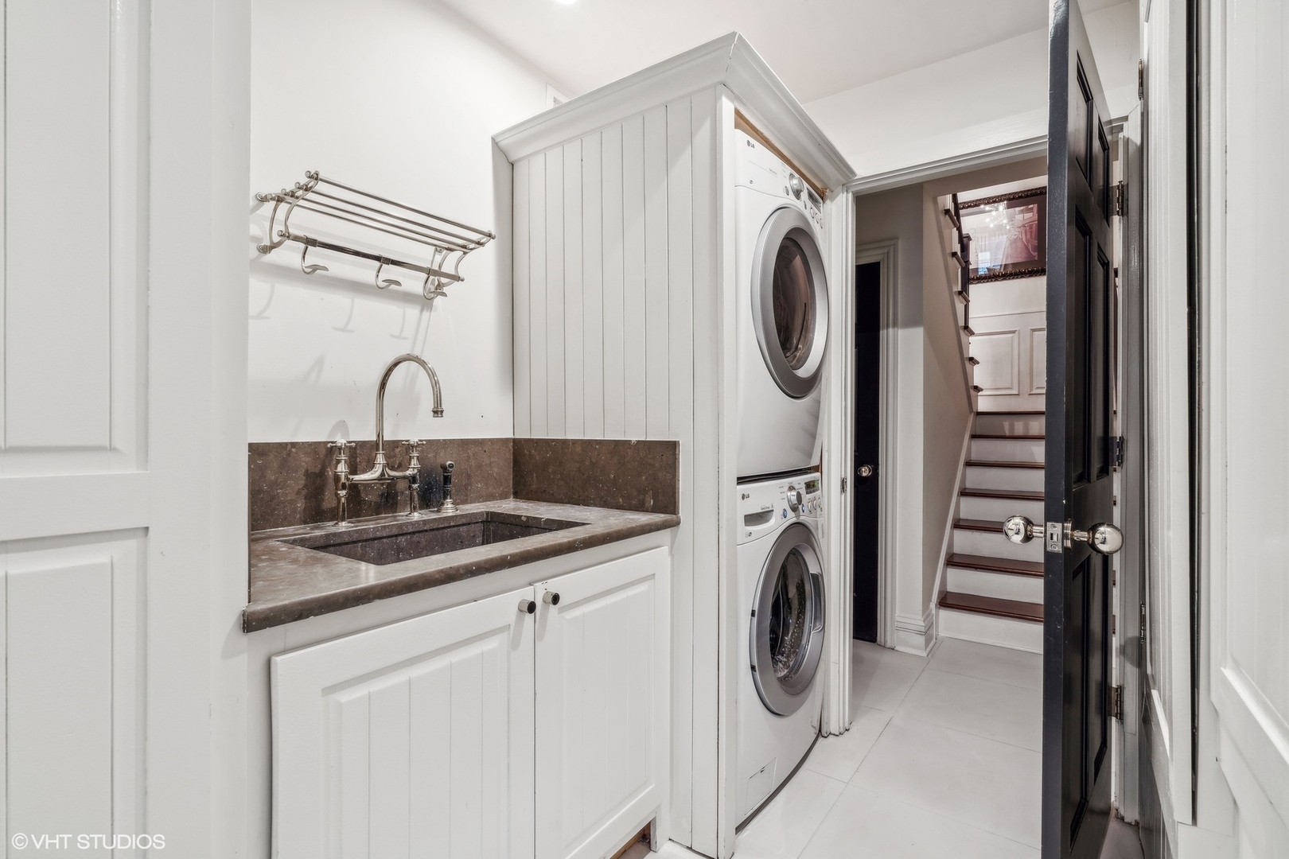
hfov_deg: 96.7
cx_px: 644
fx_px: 573
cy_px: 430
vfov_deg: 73.7
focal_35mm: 16
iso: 320
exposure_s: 1/6
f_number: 8
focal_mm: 16
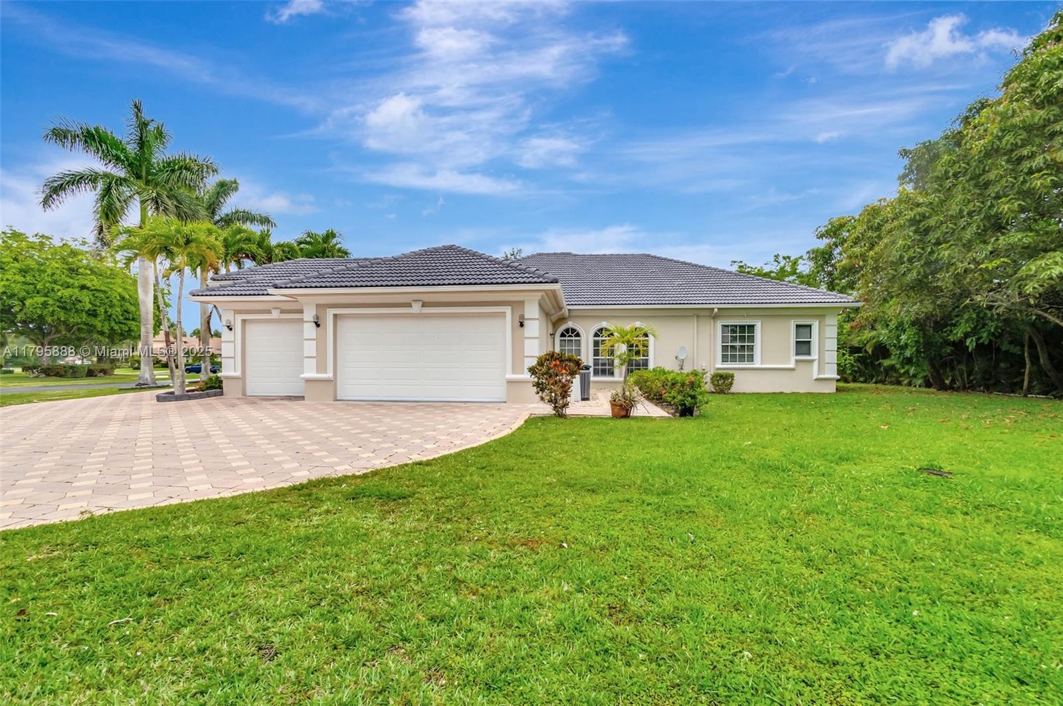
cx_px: 532
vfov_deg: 77.2
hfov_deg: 100.5
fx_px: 442
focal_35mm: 15
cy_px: 353
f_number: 8
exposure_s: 1/1600
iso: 640
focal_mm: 10
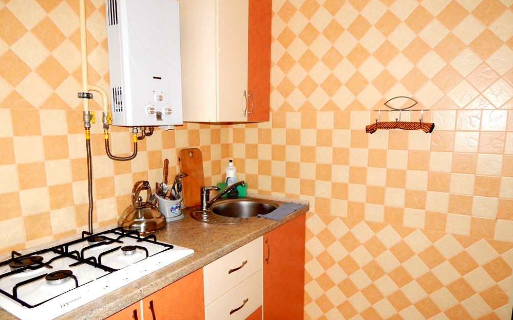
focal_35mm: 25
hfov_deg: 72.6
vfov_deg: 49.1
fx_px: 349
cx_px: 258
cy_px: 179
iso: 200
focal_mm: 4.1
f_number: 3
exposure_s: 1/30
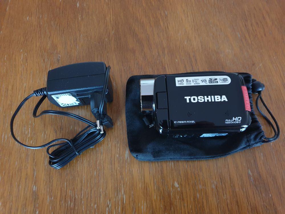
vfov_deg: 53.1
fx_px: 214
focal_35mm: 26
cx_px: 142
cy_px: 107
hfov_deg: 67.3
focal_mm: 4.3
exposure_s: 1/10
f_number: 1.5
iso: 500
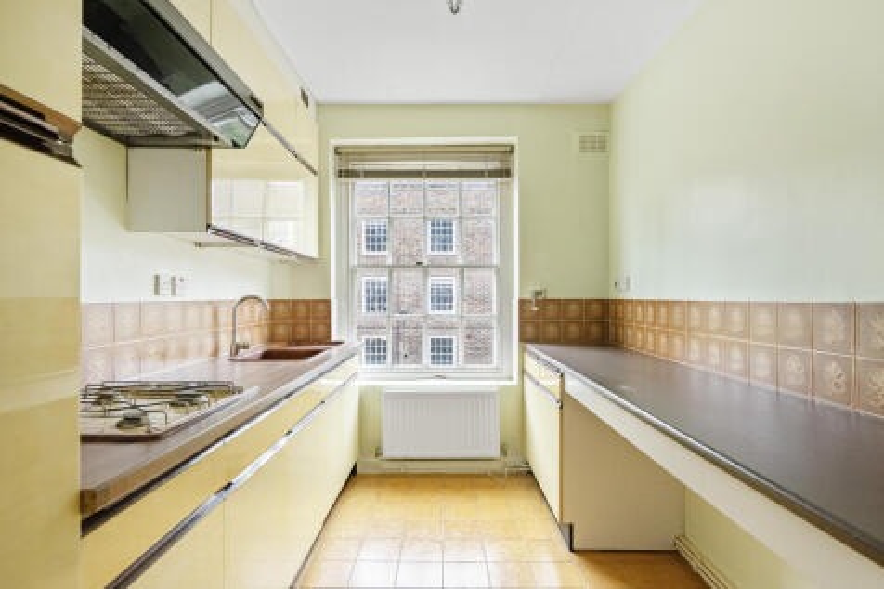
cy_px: 294
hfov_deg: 90.0
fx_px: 442
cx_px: 442
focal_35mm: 18
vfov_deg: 67.3
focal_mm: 18
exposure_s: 1/200
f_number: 8
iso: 1000
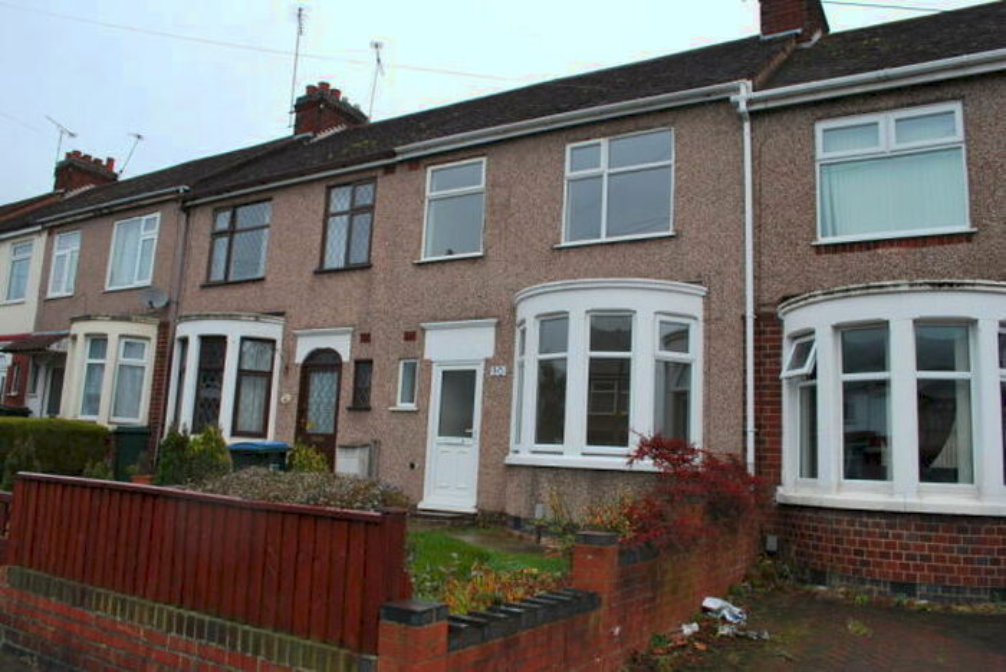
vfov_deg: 48.0
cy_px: 336
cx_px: 503
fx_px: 755
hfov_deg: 67.3
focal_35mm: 27
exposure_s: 1/60
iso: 200
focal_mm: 18
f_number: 7.1
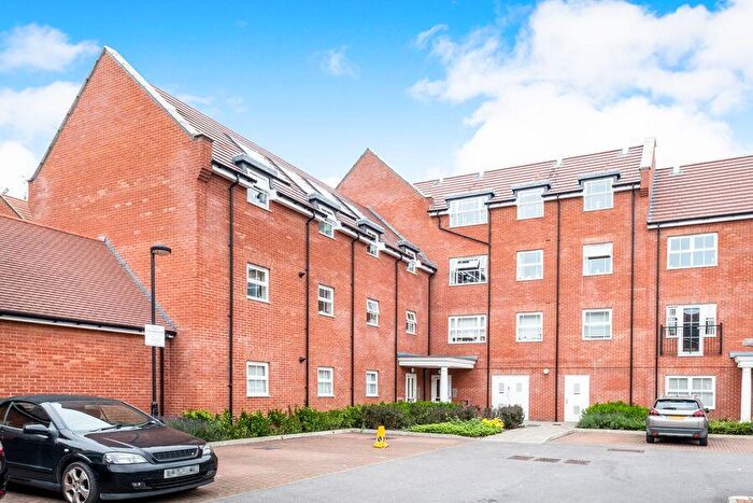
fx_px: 314
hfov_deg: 100.4
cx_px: 376
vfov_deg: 77.4
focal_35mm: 15
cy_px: 252
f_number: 7.1
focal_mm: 10
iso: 800
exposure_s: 1/180
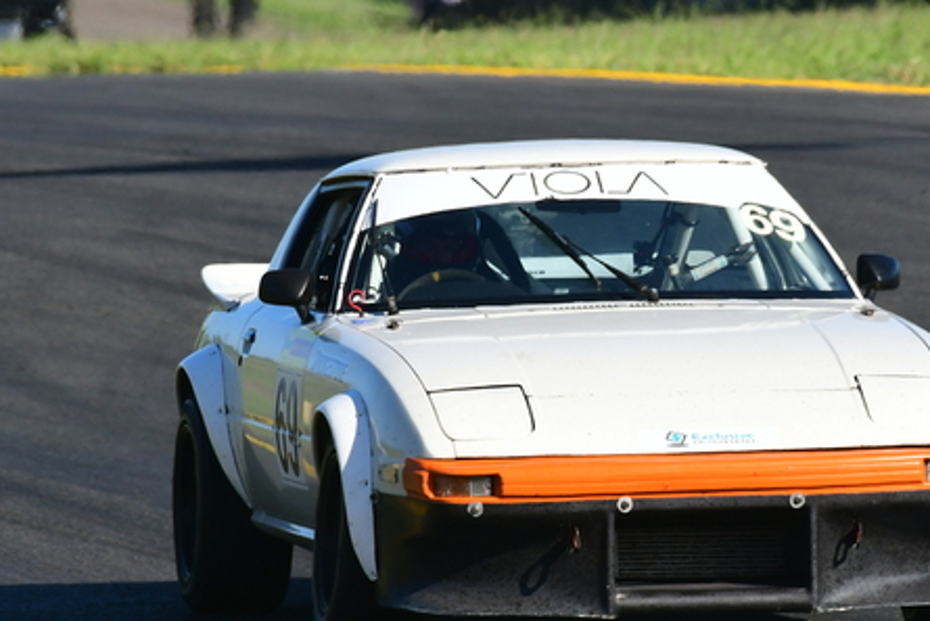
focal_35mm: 1347
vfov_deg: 1.0
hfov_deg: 1.5
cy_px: 250
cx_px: 627
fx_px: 34807
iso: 500
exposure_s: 1/640
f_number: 11
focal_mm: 500
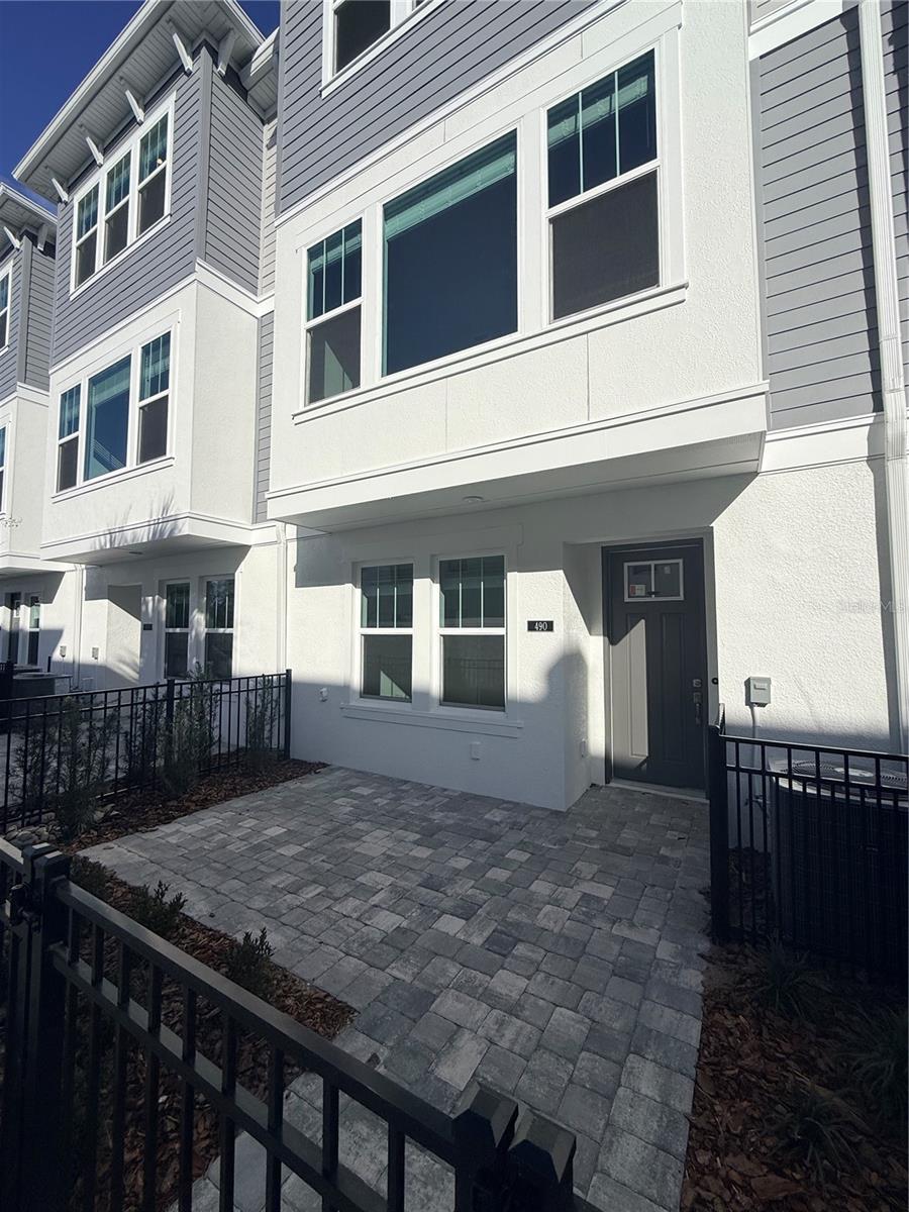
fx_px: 490
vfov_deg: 102.1
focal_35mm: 14
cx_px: 454
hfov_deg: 85.7
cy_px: 606
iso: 50
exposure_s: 1/5155
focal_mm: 2.22
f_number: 2.2
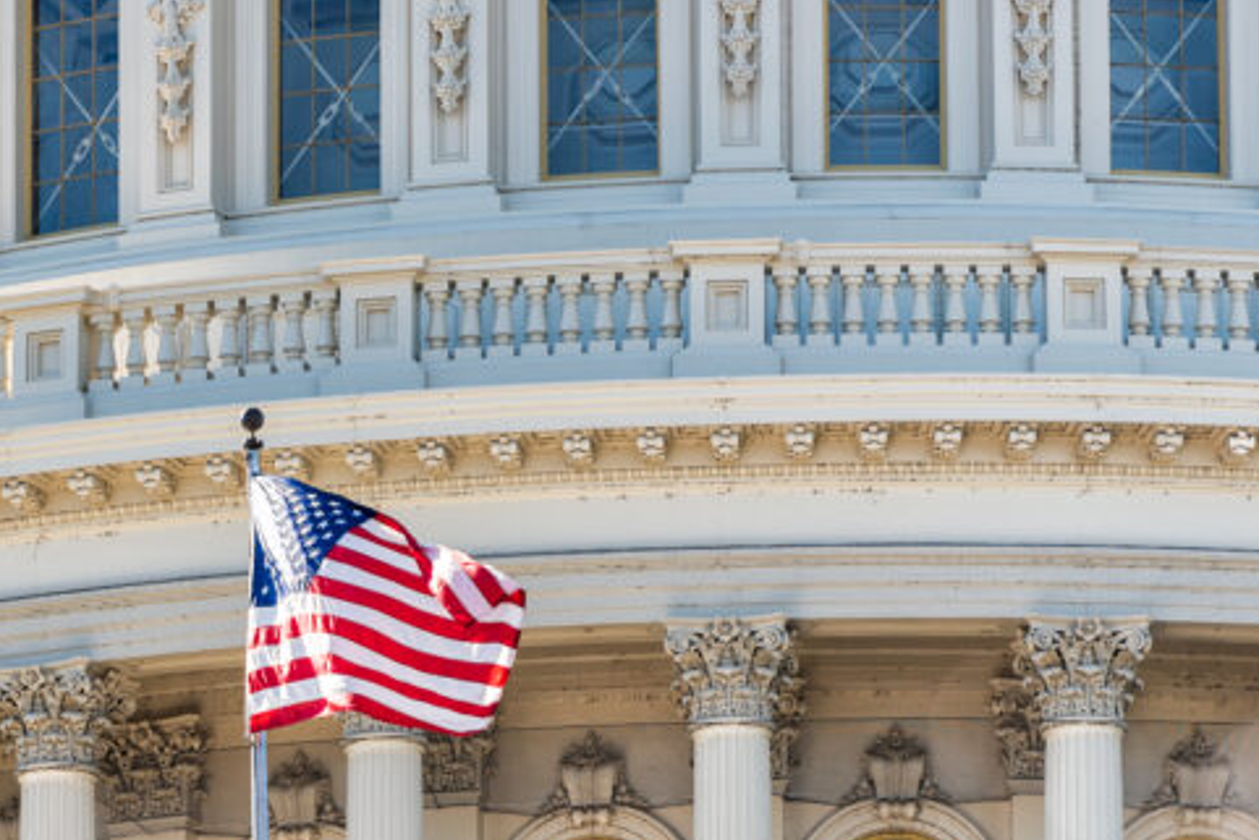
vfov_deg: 3.2
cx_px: 123
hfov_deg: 4.8
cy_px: 684
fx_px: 14902
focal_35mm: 426
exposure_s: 1/1250
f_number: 2.8
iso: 64
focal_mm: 200
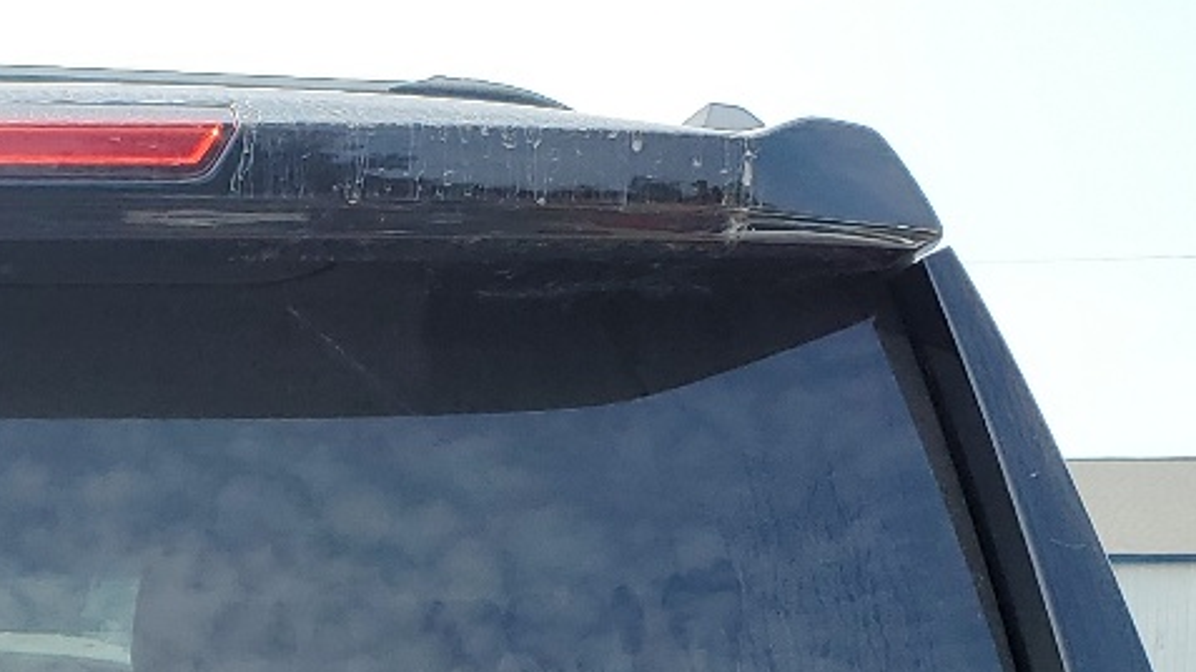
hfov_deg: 21.4
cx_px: -108
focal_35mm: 95
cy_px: 1194
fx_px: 3012
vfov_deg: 11.8
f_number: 1.5
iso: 50
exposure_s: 1/1429
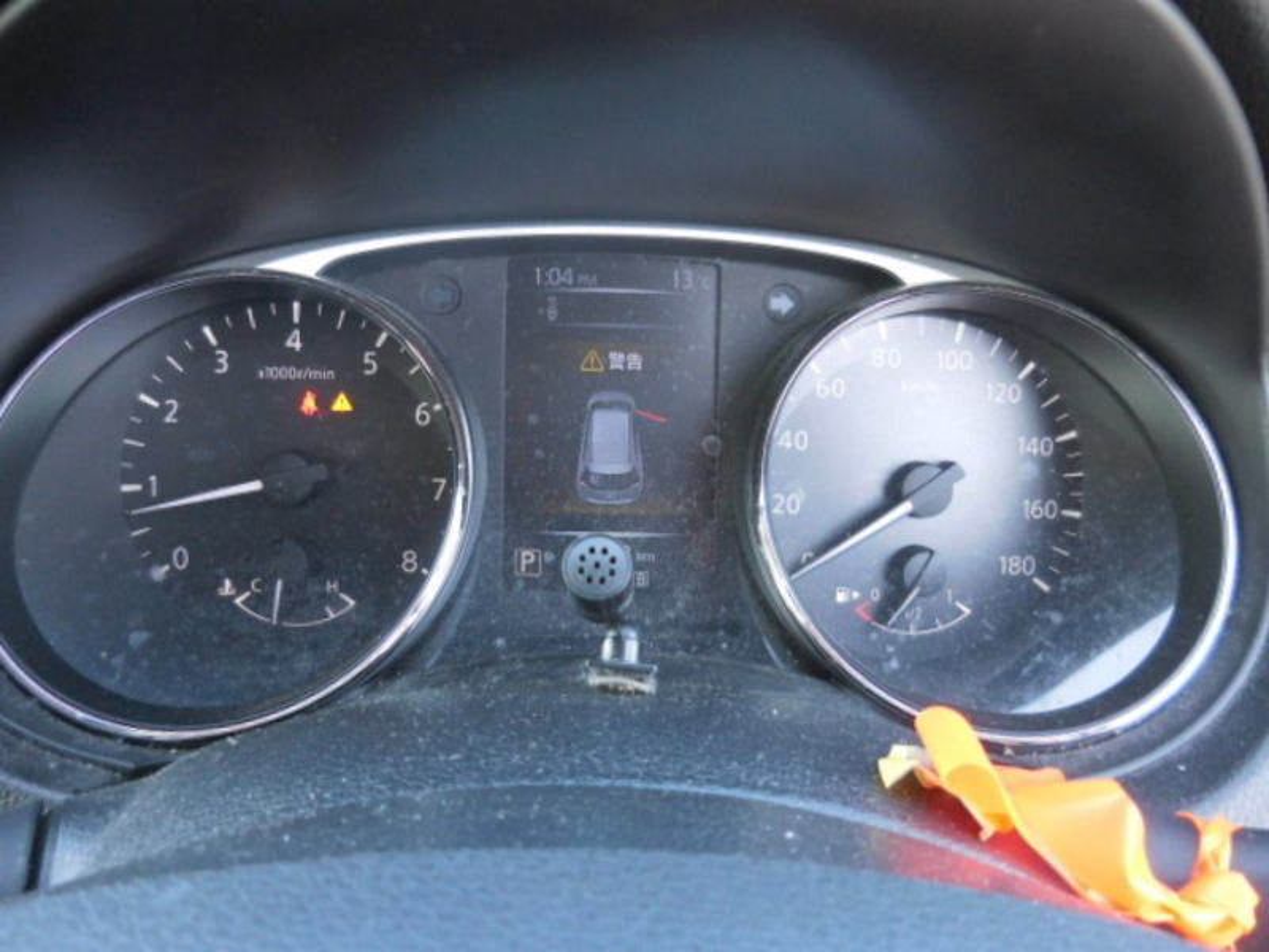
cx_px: 634
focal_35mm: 28
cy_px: 476
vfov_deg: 49.7
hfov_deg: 63.4
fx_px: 1026
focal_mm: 5
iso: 320
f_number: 3.5
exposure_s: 1/30
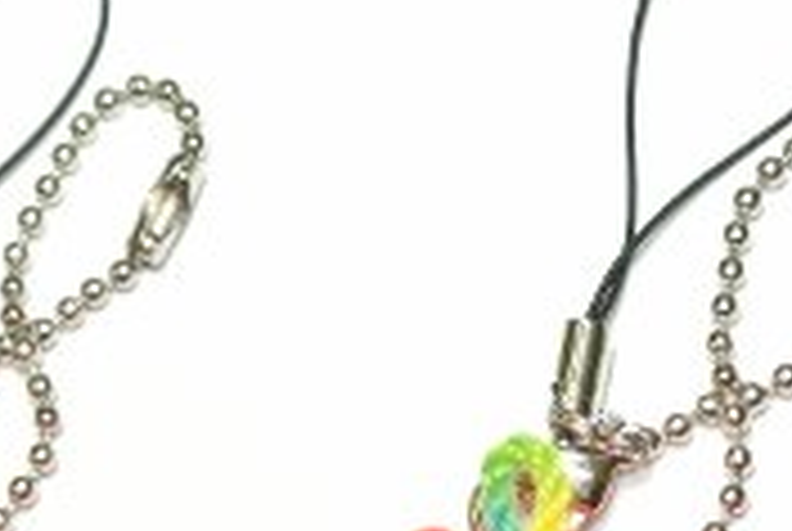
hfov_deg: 16.0
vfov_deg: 10.5
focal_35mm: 127
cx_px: 616
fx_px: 2799
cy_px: 788
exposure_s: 1/60
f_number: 5
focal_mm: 13.1
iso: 100
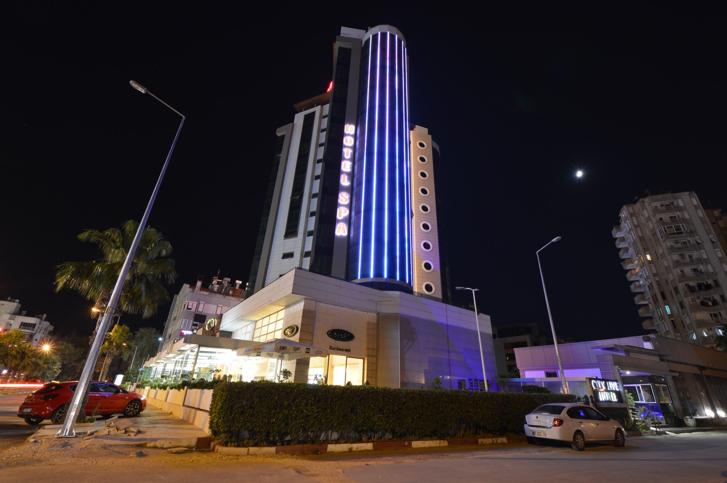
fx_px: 303
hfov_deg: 100.4
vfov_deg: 77.2
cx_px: 364
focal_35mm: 15
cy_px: 242
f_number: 13
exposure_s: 30
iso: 100
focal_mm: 10
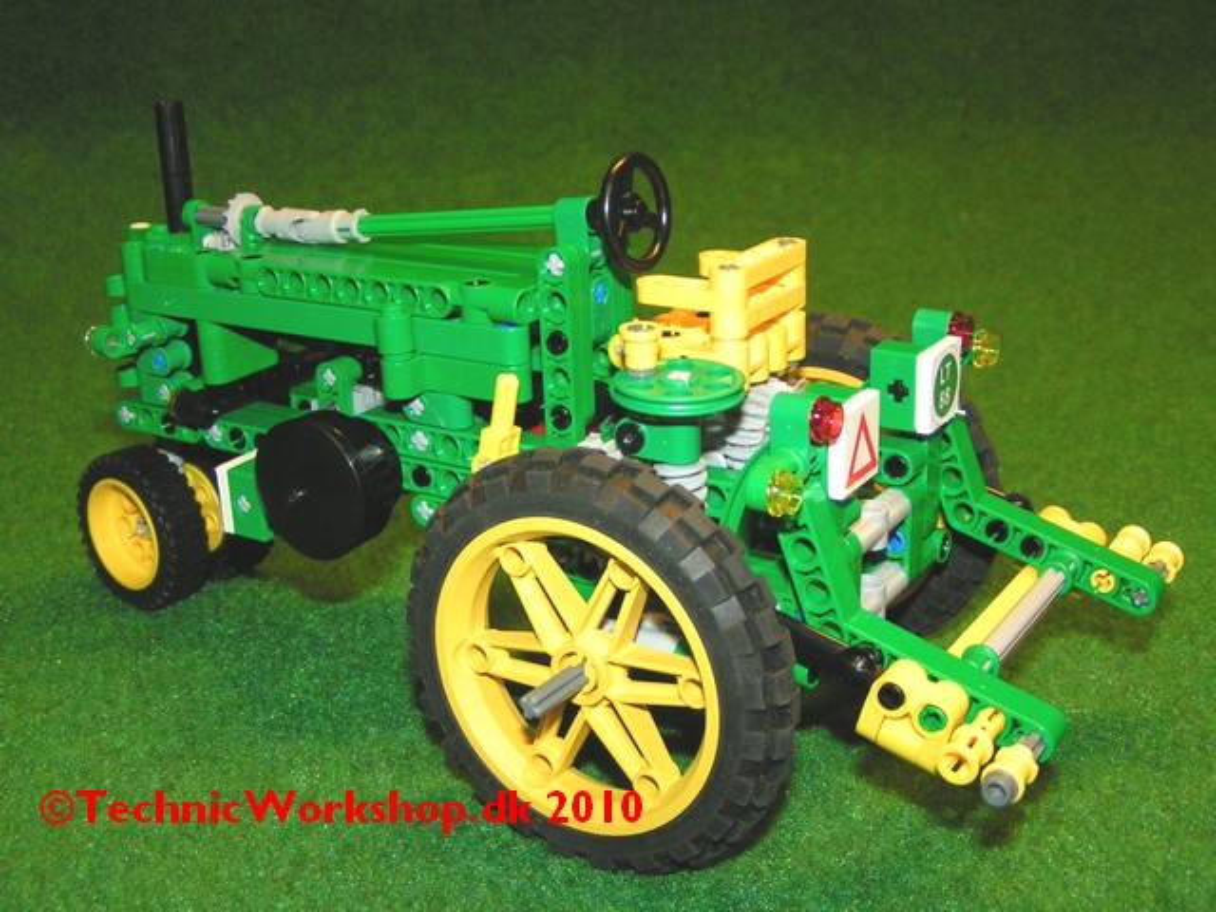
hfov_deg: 49.0
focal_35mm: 38
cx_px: 608
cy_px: 456
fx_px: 1335
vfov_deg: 37.7
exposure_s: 1/40
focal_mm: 5.8
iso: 200
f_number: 2.8
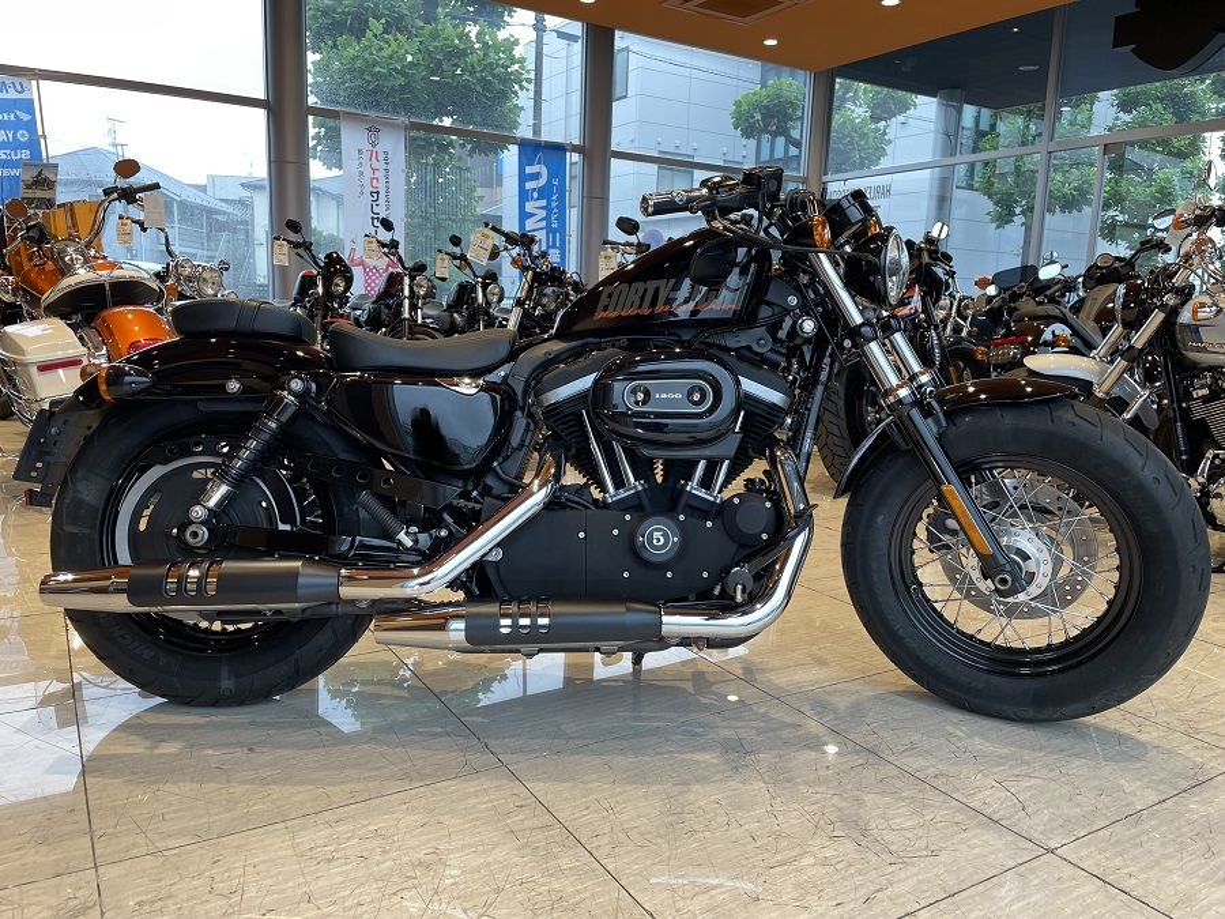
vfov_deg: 53.1
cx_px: 612
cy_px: 460
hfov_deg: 67.3
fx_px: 920
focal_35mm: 26
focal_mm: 4.2
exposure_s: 1/100
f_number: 1.6
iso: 80
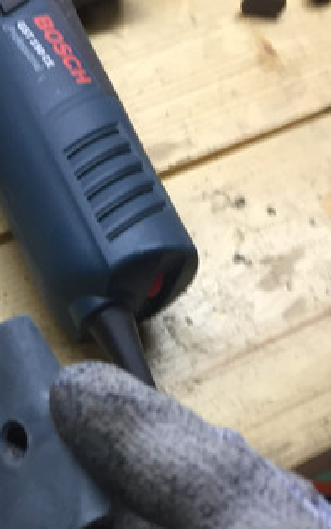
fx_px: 1125
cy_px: 388
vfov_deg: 26.2
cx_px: -10
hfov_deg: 16.3
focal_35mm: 78
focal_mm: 4.15
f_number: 2.2
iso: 100
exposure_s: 1/33
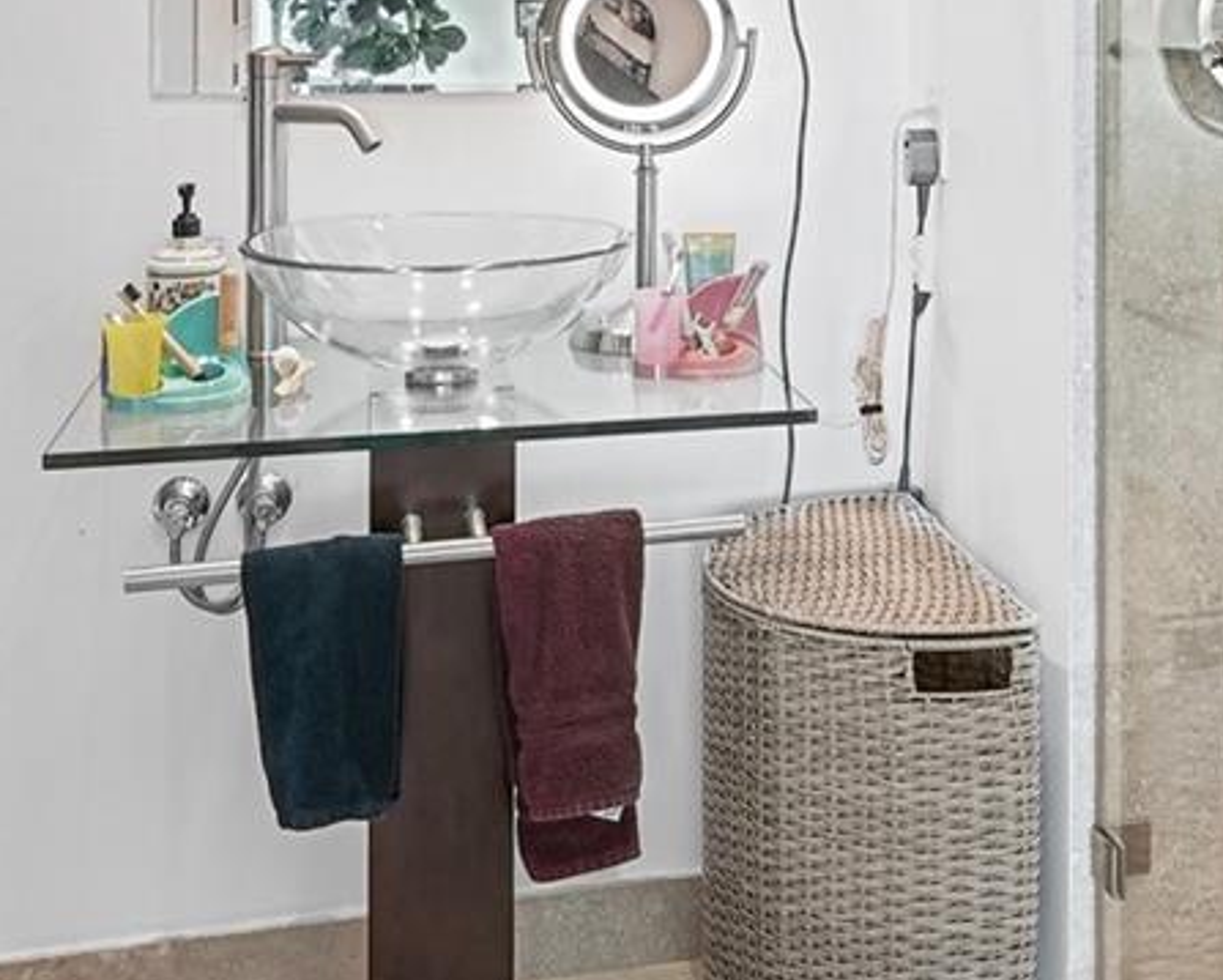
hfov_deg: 39.1
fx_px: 1702
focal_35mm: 47
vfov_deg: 30.7
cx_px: 799
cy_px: 96
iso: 400
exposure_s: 1/3
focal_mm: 14
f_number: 8
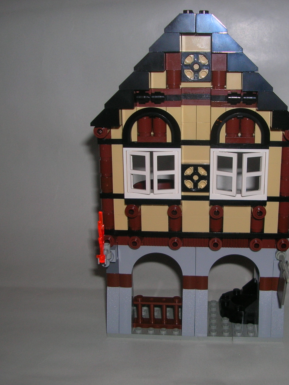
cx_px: 199
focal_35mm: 47
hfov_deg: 30.6
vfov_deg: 40.4
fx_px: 523
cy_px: 192
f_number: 2.8
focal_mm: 5.8
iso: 50
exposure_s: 1/60.1
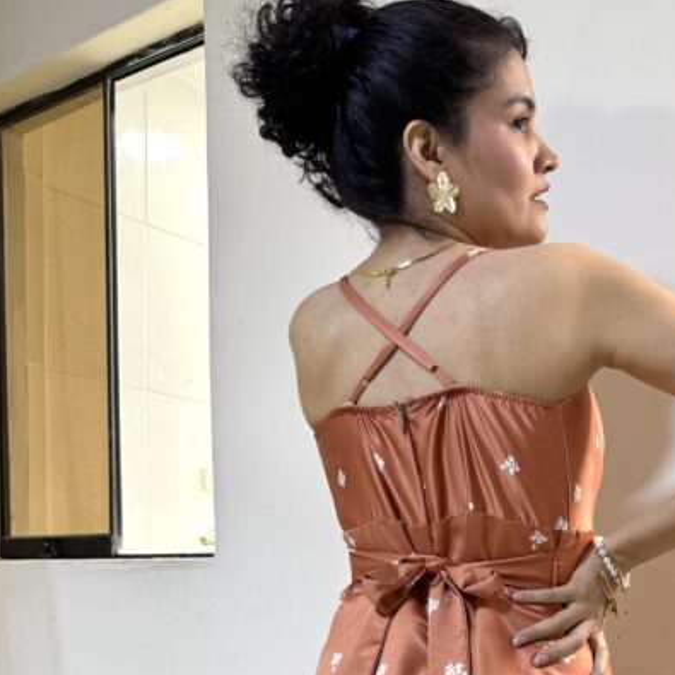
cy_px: 625
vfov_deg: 36.4
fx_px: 949
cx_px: 473
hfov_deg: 38.5
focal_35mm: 43
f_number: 1.78
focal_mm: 6.76
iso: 125
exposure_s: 1/60
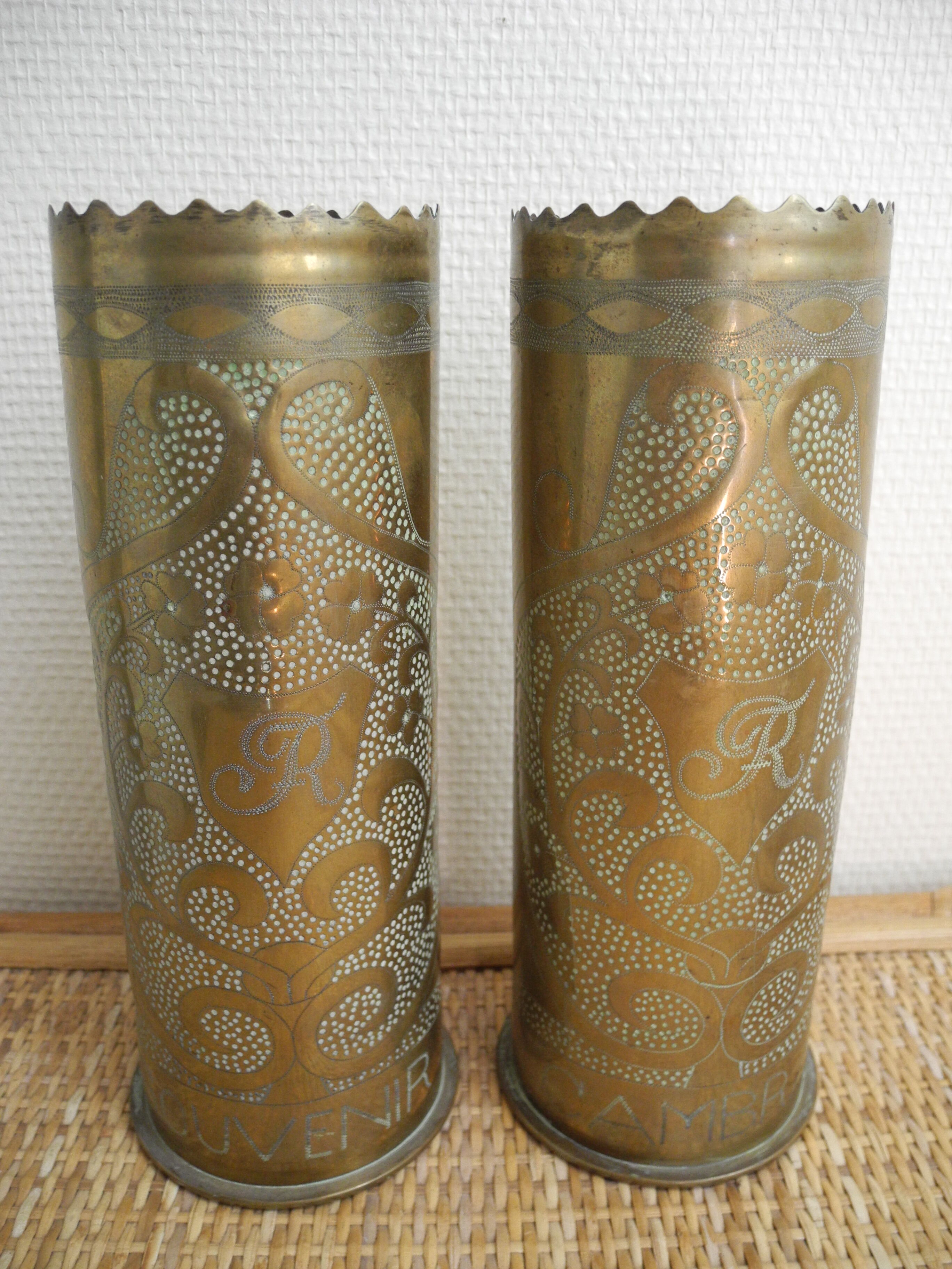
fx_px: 1027
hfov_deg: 49.7
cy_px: 634
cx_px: 476
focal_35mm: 28
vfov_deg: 63.4
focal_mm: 6
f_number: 2.8
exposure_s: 1/30.5
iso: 400
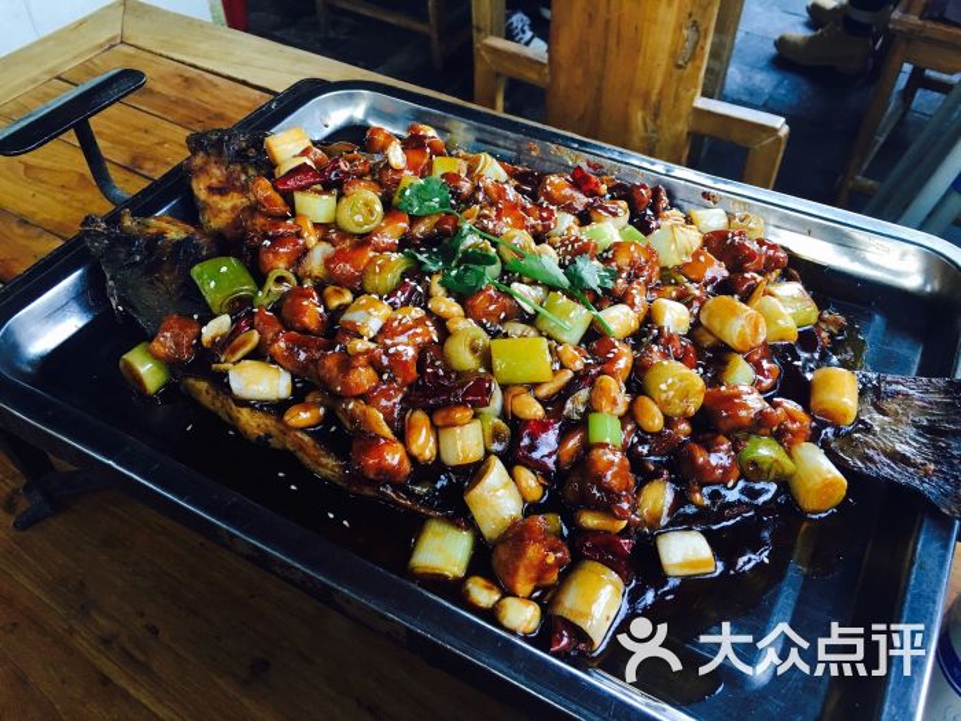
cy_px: 360
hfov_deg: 61.7
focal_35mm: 29
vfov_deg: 48.2
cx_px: 480
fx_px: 805
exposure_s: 1/33
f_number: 2.2
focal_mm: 4.15
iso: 125
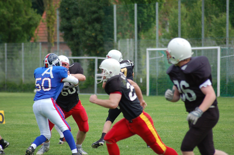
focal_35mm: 330
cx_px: 117
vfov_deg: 4.1
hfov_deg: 6.3
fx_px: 2141
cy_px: 78
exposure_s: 1/800
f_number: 5.3
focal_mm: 220
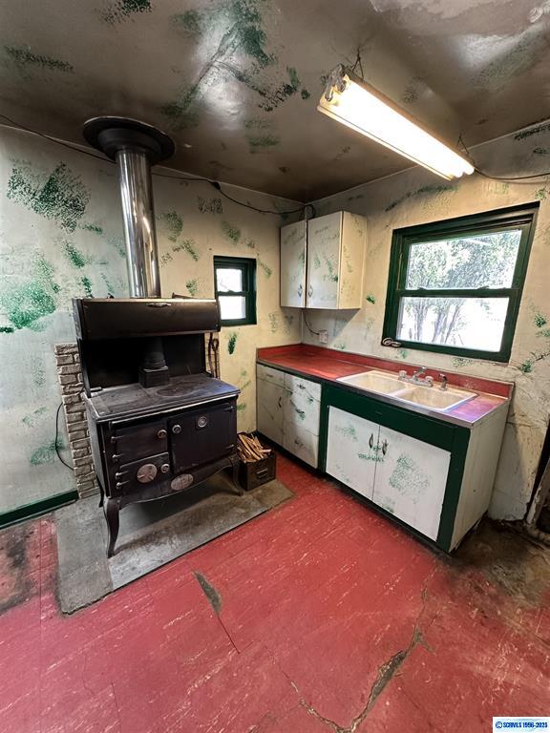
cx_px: 275
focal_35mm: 14
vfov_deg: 102.1
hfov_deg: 85.7
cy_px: 366
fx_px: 297
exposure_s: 1/60
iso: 200
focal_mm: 2.22
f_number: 2.2
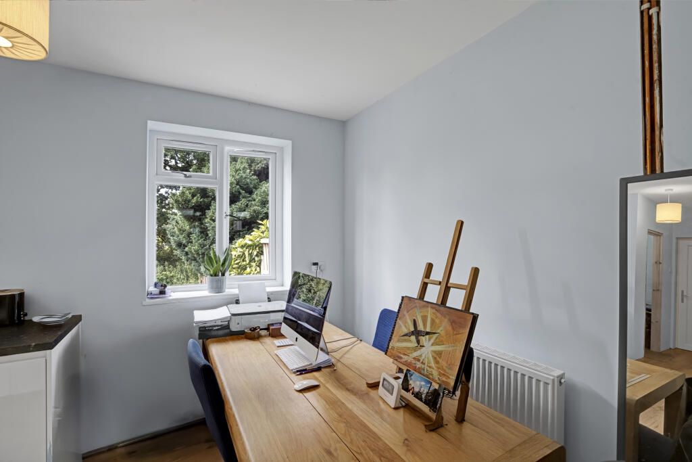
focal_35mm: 16
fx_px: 308
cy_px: 231
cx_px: 346
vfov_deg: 73.8
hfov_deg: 96.7
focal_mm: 16
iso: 400
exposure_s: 1/25
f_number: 8
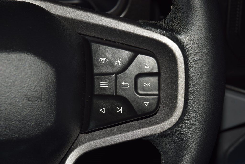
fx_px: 715
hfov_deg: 19.5
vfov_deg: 13.0
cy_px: 82
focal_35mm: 105
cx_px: 122
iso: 100
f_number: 8
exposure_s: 1/125
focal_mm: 70
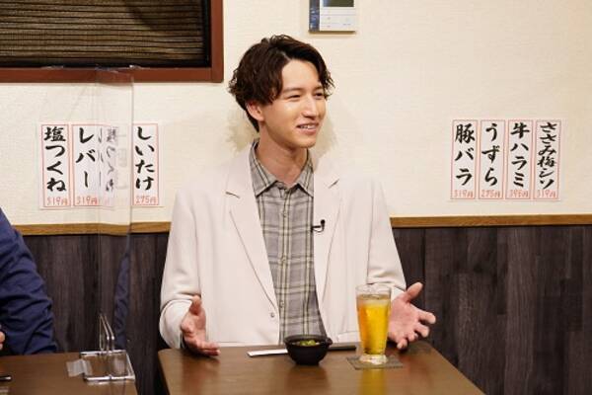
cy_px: 198
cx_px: 296
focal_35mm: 87
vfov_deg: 15.7
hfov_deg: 23.4
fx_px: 1431
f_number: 2.2
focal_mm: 58
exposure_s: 1/125
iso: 1250
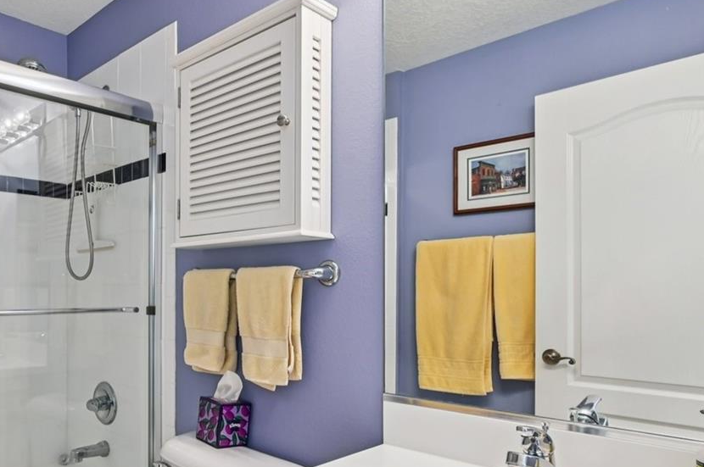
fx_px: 527
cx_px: 183
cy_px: 292
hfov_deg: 63.8
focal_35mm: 27
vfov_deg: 47.4
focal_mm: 14
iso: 400
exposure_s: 1/8
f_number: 8
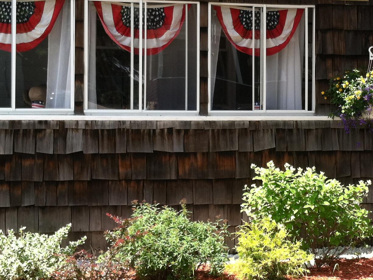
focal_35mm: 74
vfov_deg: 19.9
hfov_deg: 26.0
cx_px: 283
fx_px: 797
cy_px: 107
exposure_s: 1/326
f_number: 2.8
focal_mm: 3.85
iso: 80
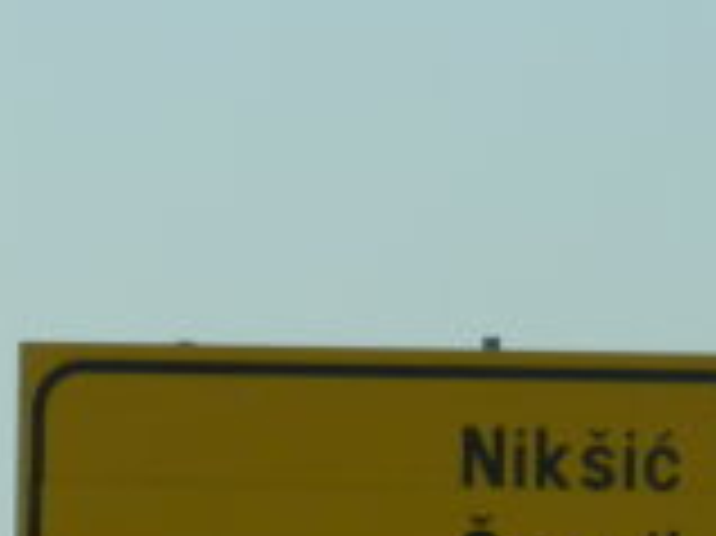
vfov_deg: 2.1
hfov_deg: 2.8
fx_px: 14613
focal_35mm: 707
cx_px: 684
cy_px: 1031
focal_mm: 29.7
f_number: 5.3
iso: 160
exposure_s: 1/800
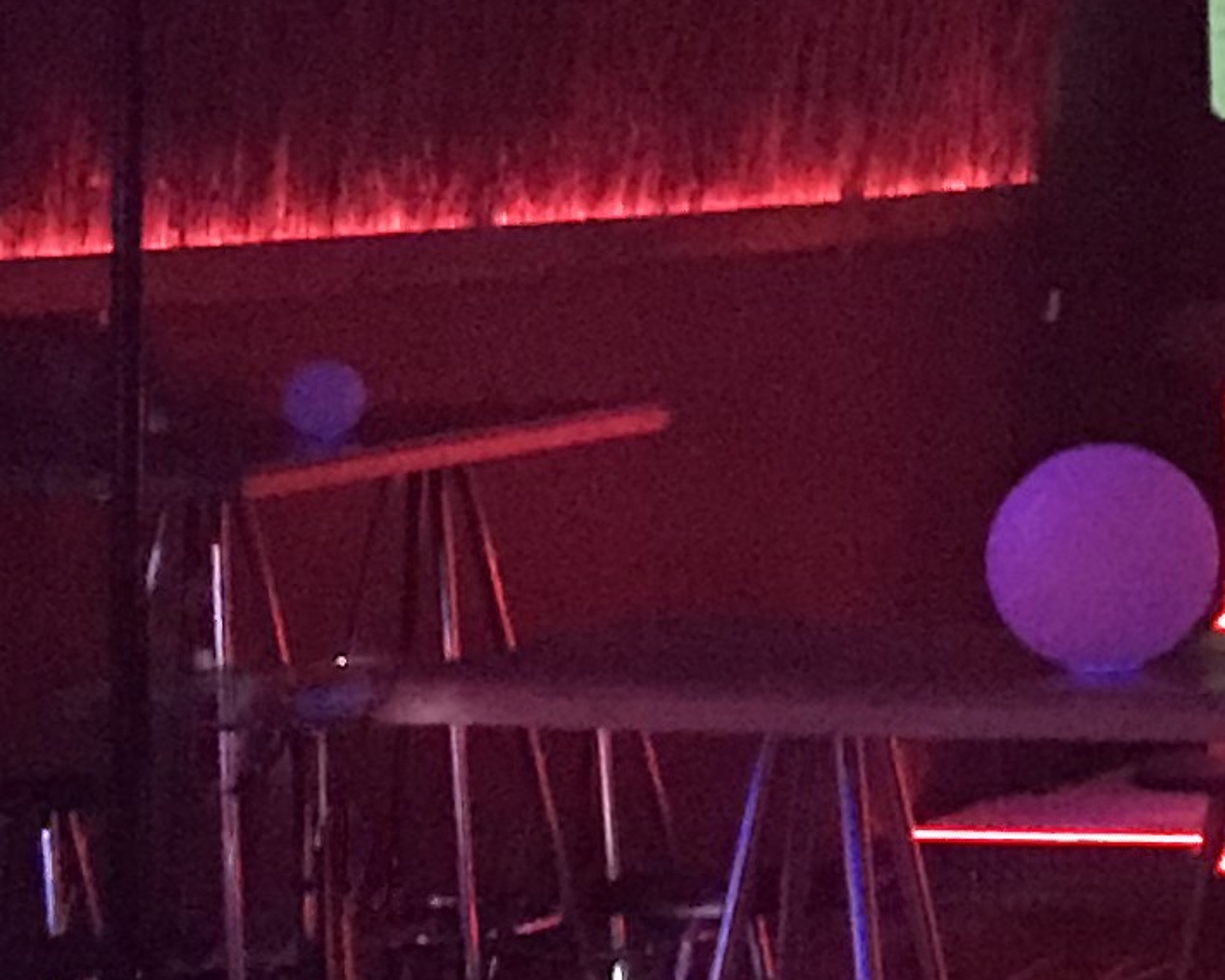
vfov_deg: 9.9
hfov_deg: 11.6
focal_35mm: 155
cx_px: 2109
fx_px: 5620
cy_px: 47
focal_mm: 3.99
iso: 400
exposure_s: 1/4
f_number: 1.8
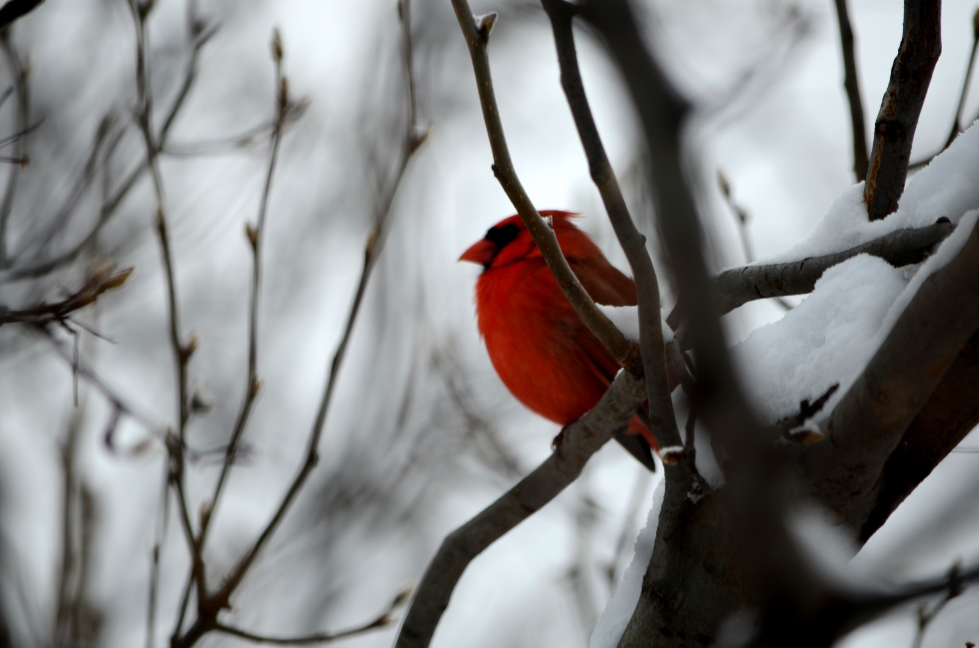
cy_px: 324
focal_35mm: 420
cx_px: 490
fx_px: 11396
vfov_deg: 3.3
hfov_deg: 4.9
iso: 100
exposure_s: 1/200
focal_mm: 280
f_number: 5.6
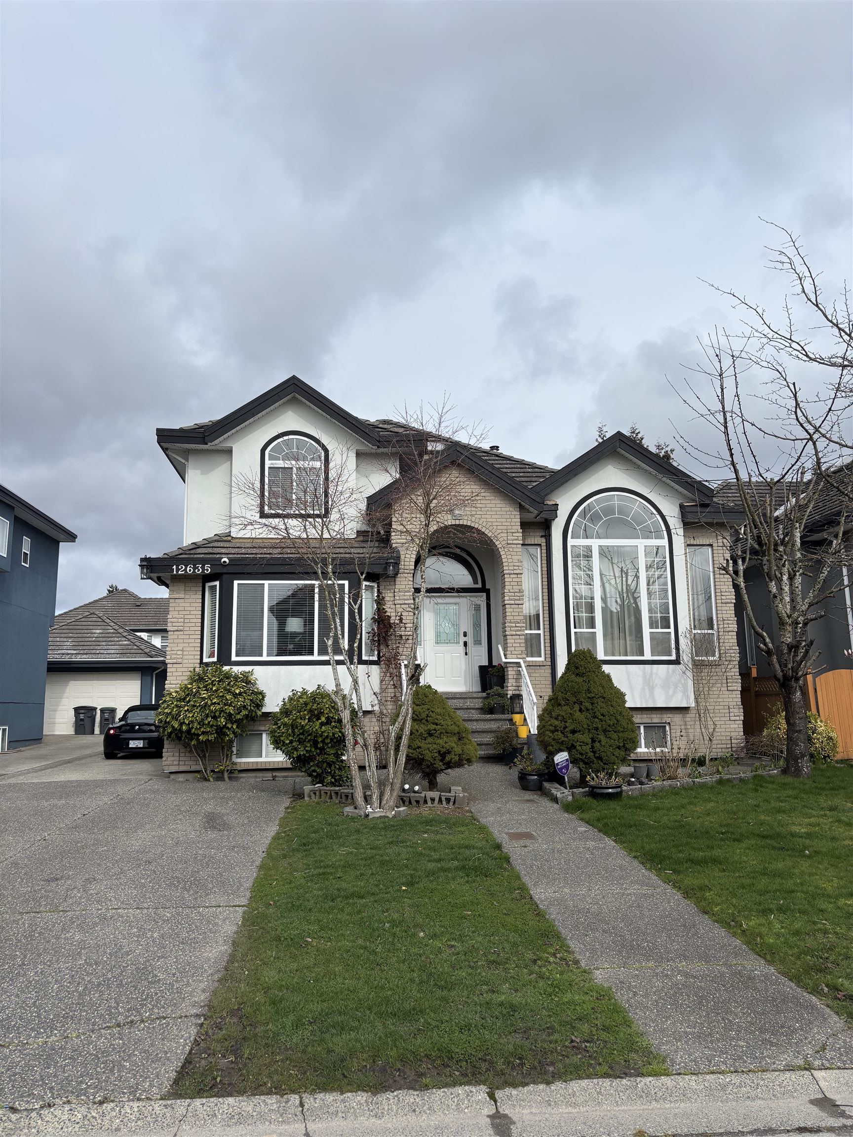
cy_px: 568
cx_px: 426
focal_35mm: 26
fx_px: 854
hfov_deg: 53.1
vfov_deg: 67.3
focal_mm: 5.96
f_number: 1.6
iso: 50
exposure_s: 1/4630
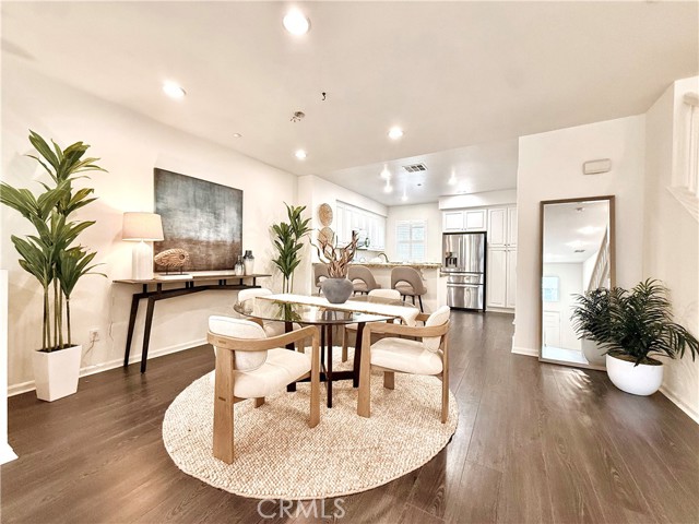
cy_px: 262
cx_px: 350
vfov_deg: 85.7
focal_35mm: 14
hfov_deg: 102.1
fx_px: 283
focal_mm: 2.22
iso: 320
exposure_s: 1/120
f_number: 2.2
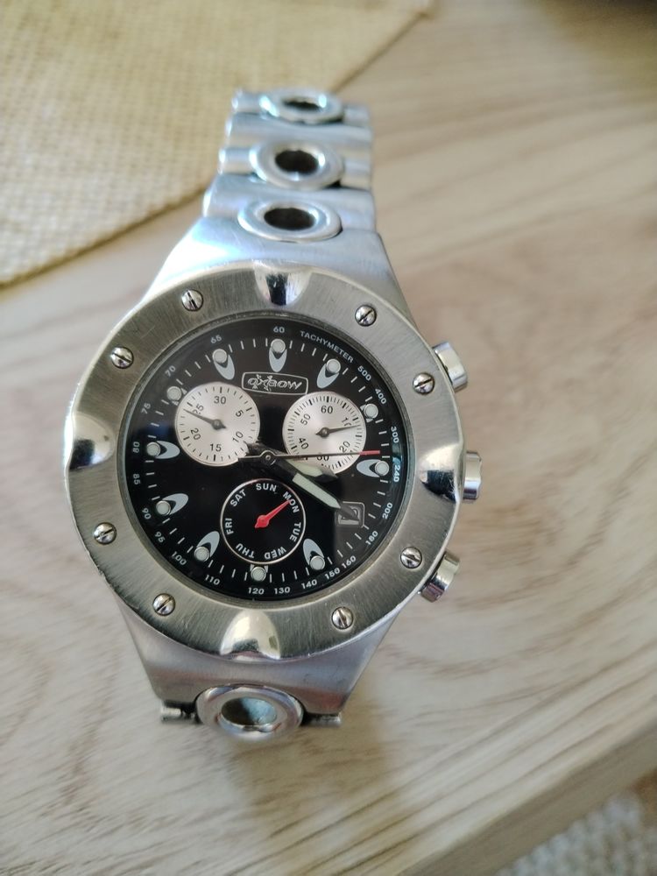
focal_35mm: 26
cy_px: 438
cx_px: 328
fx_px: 658
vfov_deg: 67.3
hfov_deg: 53.1
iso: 459
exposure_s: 1/33.3
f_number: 1.8
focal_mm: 4.25
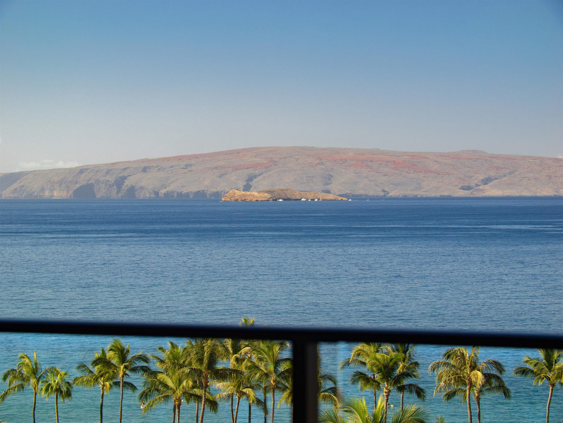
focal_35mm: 134
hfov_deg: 14.7
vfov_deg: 11.1
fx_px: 2180
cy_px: 212
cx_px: 282
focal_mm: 67
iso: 400
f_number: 5.6
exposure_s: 1/400
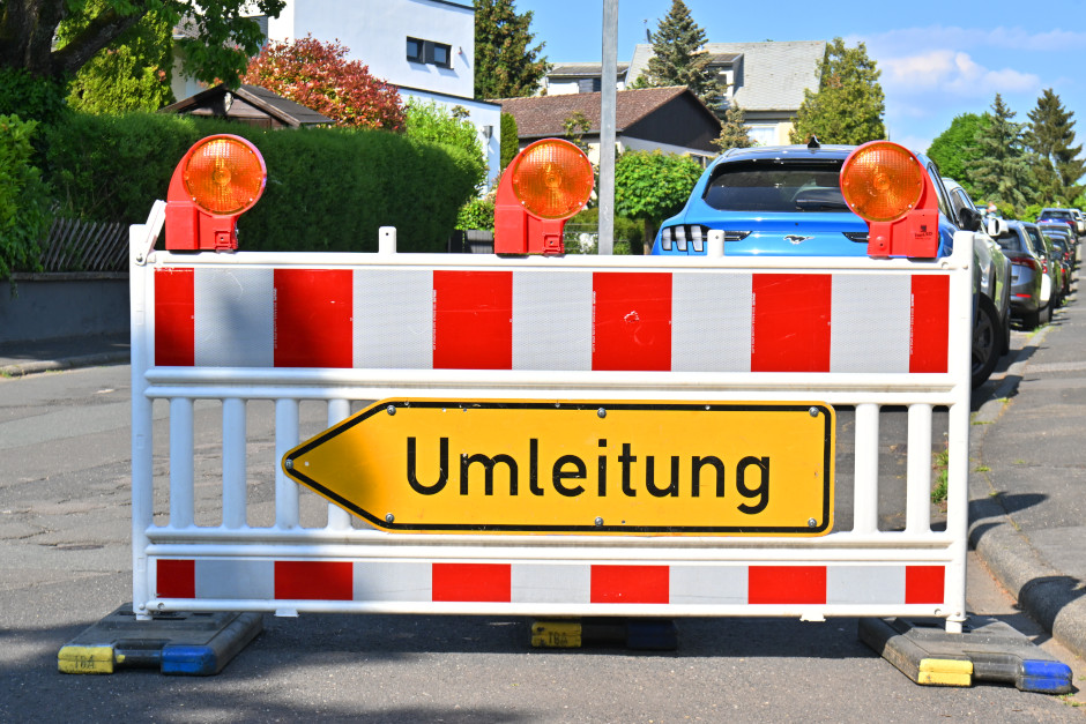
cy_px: 362
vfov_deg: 19.5
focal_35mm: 70
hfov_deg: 28.8
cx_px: 543
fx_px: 2112
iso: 200
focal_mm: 70
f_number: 14
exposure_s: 1/250
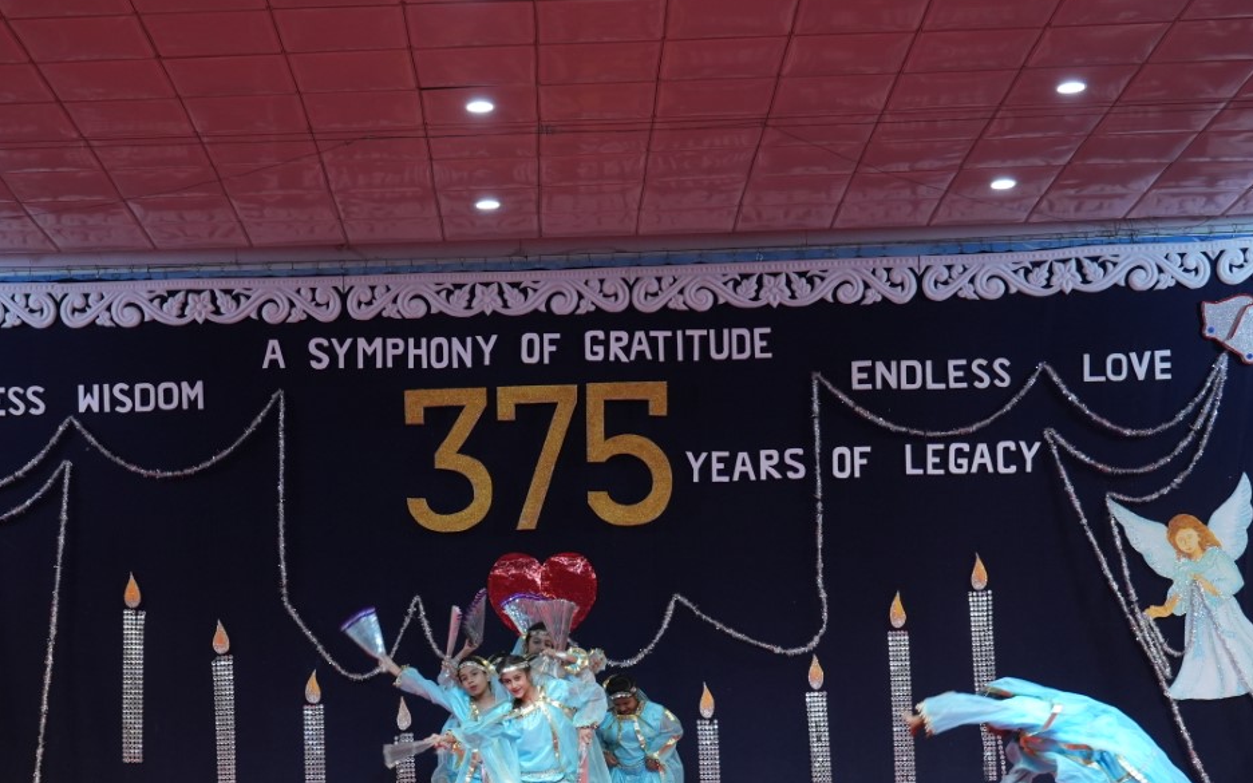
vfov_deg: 19.1
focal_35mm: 67
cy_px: 681
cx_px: 479
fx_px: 2288
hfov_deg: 30.5
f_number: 5.6
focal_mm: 38
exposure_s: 1/250
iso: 1600
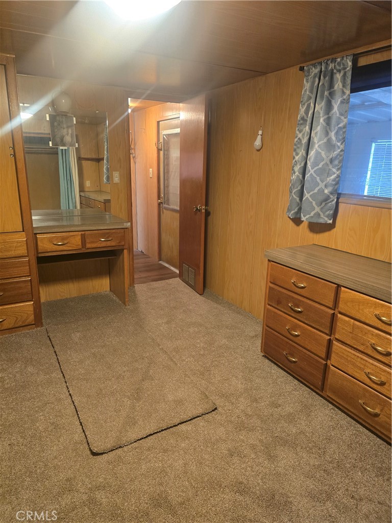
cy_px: 262
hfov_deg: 58.9
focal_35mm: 23
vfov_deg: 73.9
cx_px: 196
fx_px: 347
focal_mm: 6.3
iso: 640
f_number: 1.7
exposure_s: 1/60
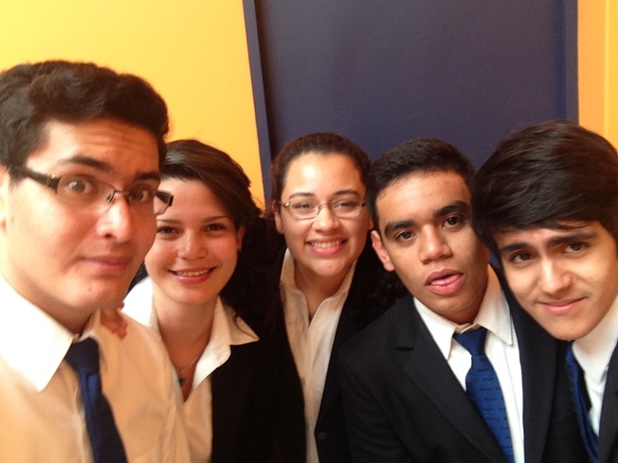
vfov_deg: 40.7
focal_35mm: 35
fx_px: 625
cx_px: 309
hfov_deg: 52.6
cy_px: 232
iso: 64
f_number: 2.4
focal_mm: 2.18
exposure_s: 1/30
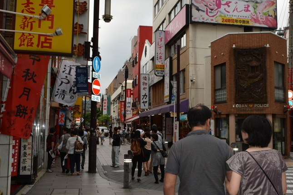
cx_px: 167
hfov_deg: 45.3
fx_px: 350
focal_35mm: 43
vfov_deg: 31.2
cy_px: 85
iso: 100
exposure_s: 1/200
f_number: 6.3
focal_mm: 18
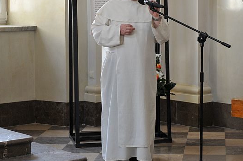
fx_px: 687
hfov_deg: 20.0
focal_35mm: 102
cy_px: 66
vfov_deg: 13.4
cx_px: 148
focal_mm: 50
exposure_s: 1/100
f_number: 3.2
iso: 640
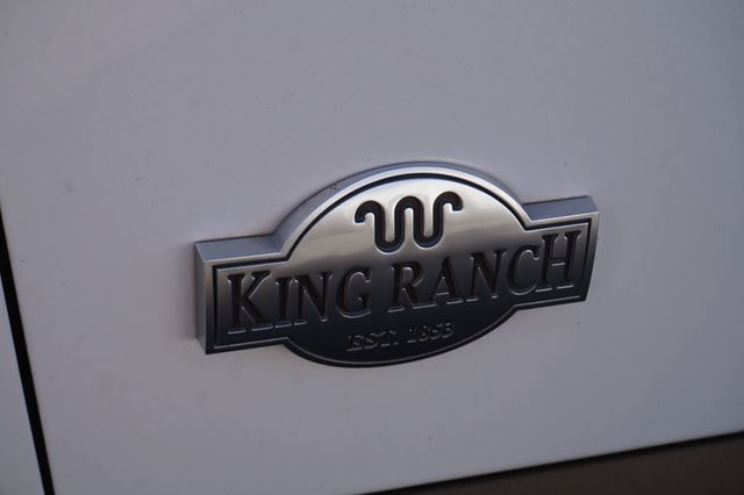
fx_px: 1301
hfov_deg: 31.9
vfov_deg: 21.5
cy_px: 248
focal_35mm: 63
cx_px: 372
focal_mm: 42
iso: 100
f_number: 8
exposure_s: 1/100
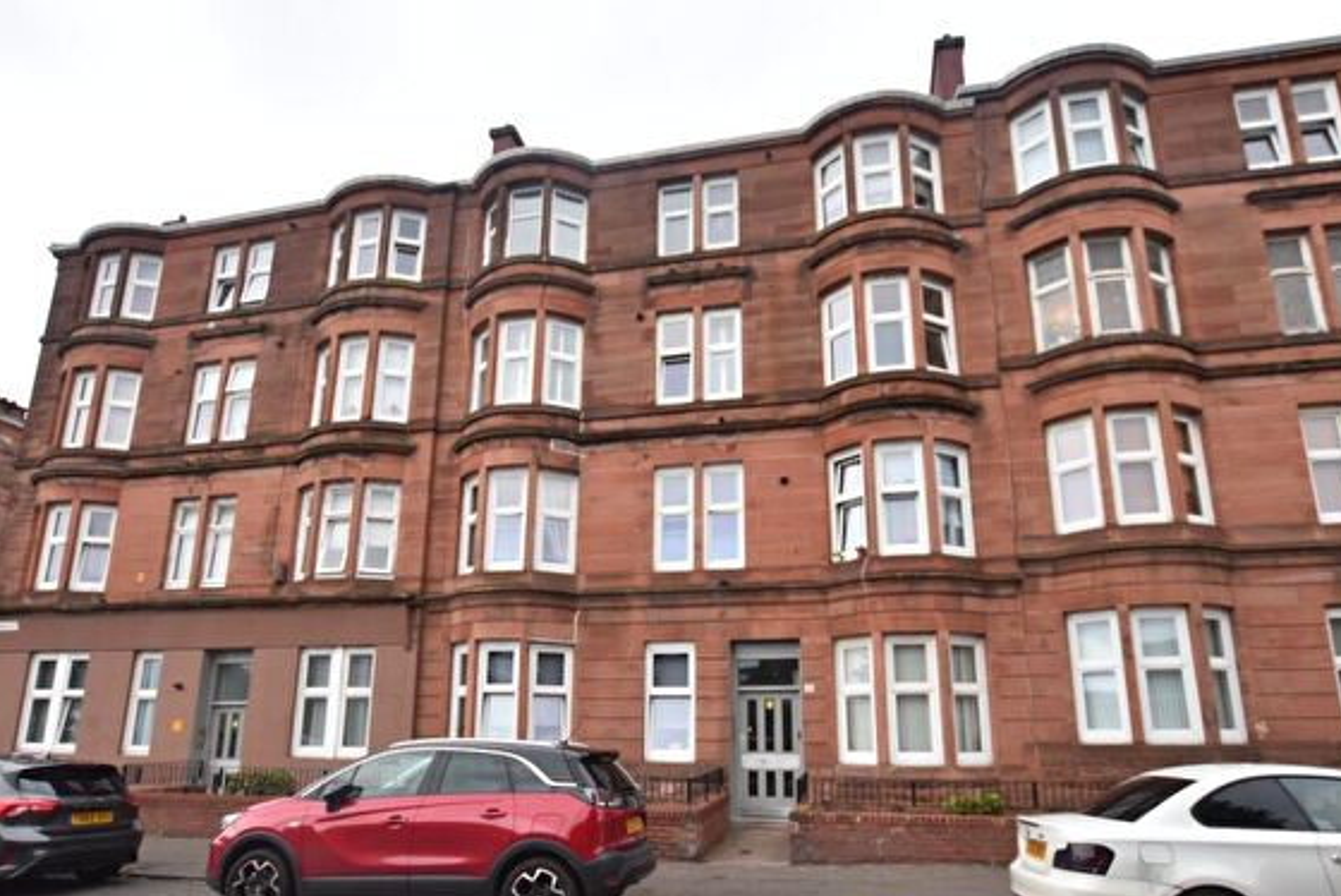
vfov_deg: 59.7
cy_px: 557
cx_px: 680
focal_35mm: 21
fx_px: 769
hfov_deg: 82.2
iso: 100
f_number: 3.5
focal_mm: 11
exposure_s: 1/50
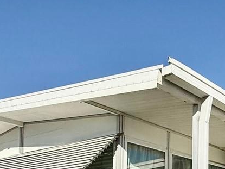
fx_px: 351
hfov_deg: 34.5
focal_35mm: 54
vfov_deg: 24.3
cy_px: 208
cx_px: 179
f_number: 2.2
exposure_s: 1/4762
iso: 50
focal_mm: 2.22
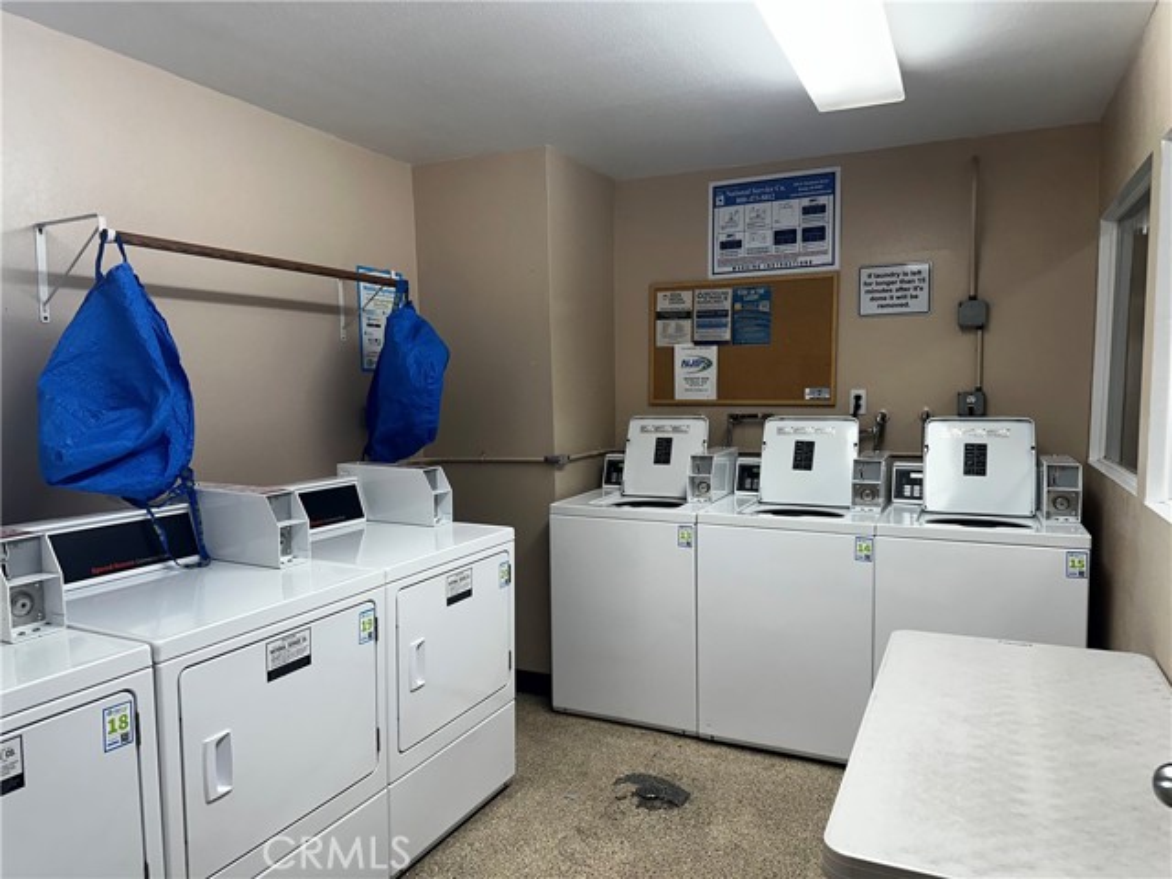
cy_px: 440
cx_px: 586
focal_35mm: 24
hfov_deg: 71.6
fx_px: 813
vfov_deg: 56.8
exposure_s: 1/120
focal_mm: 6.86
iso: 125
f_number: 1.78
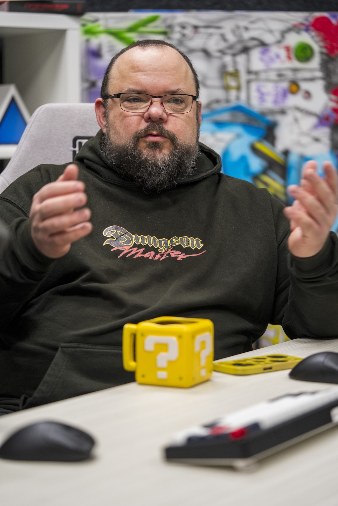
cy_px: 253
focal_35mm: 90
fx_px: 1267
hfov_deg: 15.2
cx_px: 169
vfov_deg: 22.6
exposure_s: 1/160
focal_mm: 90
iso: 1600
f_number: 2.8
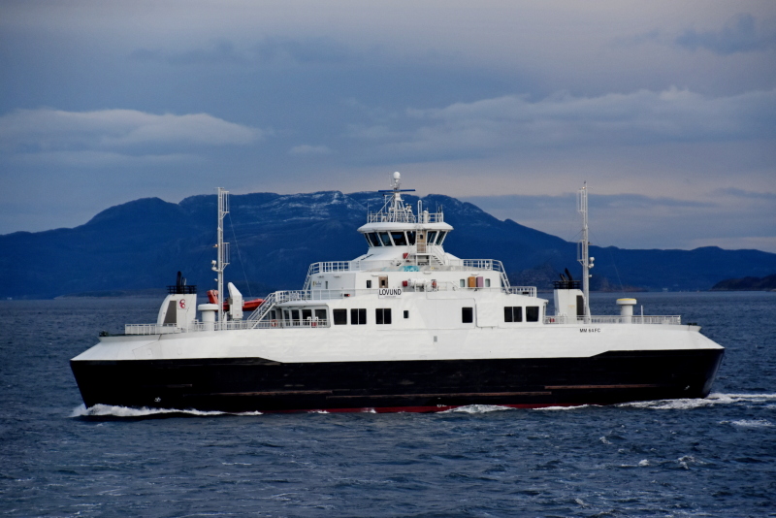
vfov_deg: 6.5
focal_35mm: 210
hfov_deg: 9.8
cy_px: 259
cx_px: 388
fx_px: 4528
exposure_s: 1/800
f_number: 6
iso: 800
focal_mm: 140
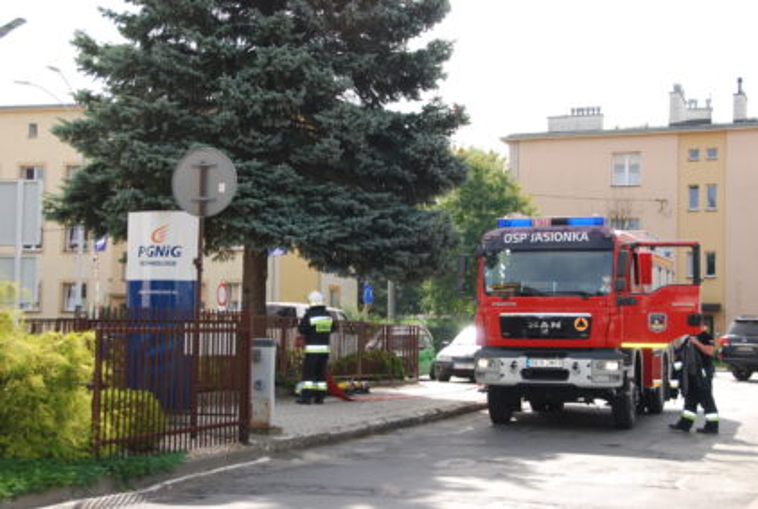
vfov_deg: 22.7
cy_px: 254
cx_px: 379
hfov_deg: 33.3
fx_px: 1266
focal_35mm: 60
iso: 100
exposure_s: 1/200
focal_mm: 40
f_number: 5.6
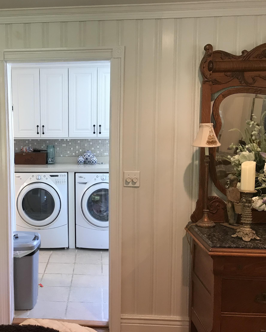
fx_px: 364
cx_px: 66
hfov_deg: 39.1
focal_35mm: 37
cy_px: 167
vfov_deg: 49.1
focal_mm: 3.99
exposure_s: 1/30
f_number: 1.8
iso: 40
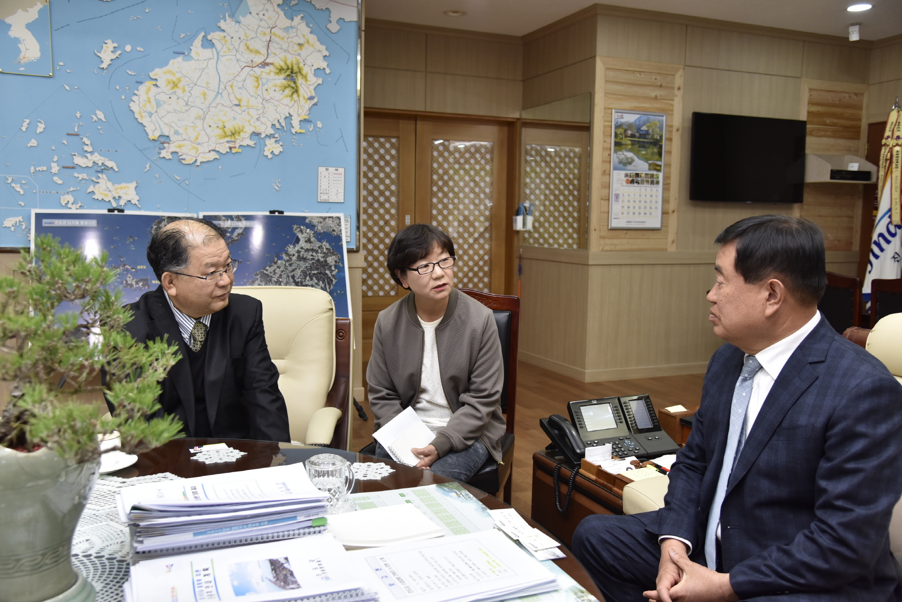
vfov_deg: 41.1
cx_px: 451
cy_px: 303
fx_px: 802
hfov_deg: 58.7
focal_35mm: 32
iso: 640
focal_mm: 31
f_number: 4.5
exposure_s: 1/125
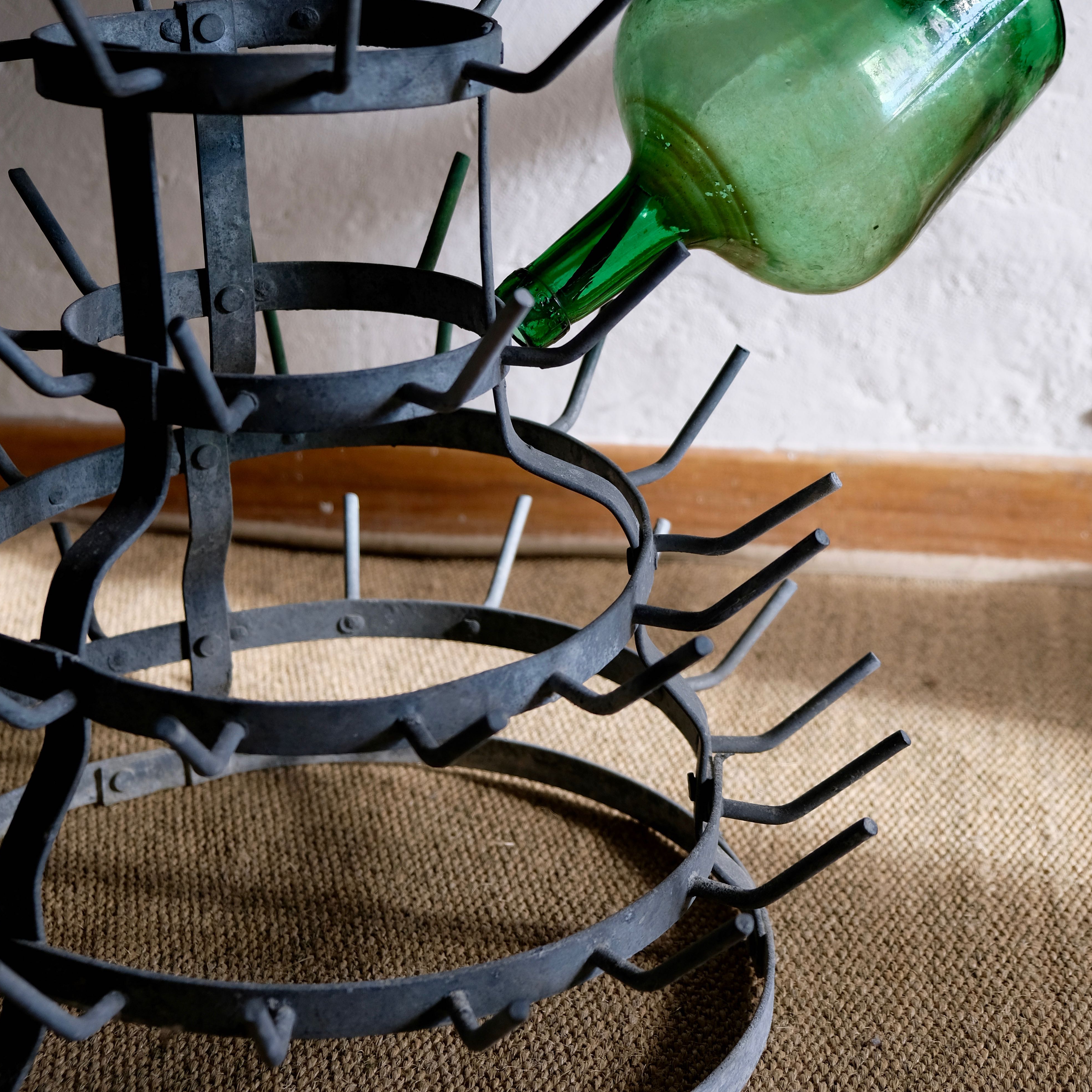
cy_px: 413
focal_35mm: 58
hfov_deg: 29.6
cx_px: 544
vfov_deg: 29.4
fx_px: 2070
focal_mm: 30.2
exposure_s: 1/125
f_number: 3.6
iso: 400
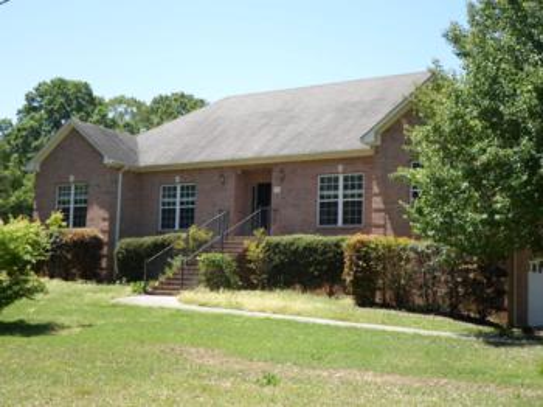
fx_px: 846
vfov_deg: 27.0
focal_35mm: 54
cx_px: 272
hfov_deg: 35.6
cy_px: 204
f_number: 3.6
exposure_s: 1/350
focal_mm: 9.7
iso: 80
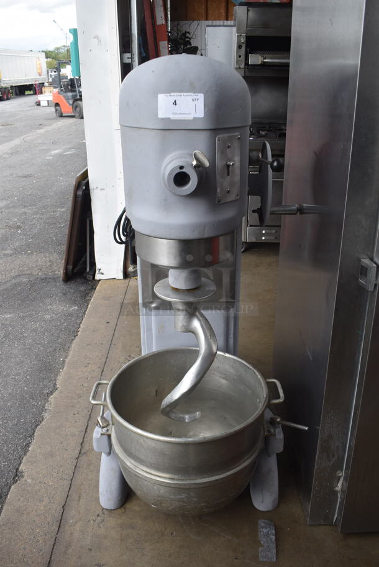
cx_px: 190
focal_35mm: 33
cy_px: 284
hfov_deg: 40.0
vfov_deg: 57.2
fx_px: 520
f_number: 5.6
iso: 200
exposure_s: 1/160
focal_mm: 22
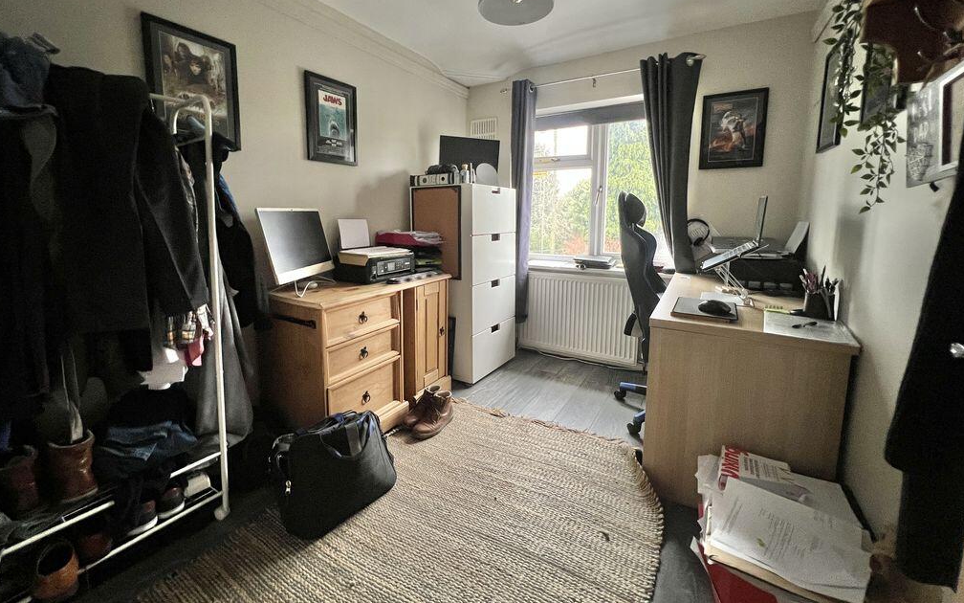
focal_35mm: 14
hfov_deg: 105.3
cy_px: 267
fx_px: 368
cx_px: 477
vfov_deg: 78.3
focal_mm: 1.57
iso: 500
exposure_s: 1/60
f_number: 1.8
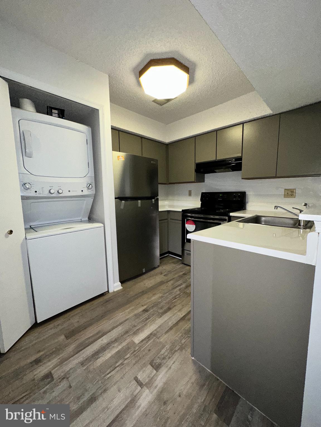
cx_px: 160
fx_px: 173
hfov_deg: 85.7
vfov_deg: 102.1
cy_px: 214
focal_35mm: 14
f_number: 2.2
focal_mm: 2.22
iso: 200
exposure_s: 1/60
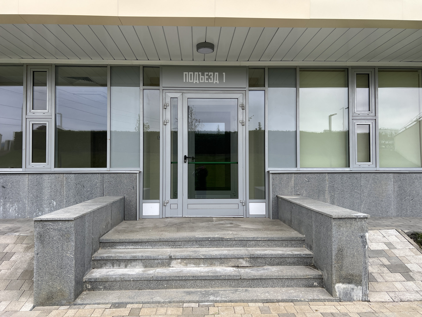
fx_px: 317
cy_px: 158
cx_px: 211
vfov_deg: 53.1
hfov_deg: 67.3
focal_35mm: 26
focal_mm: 5.7
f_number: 1.5
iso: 50
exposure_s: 1/604
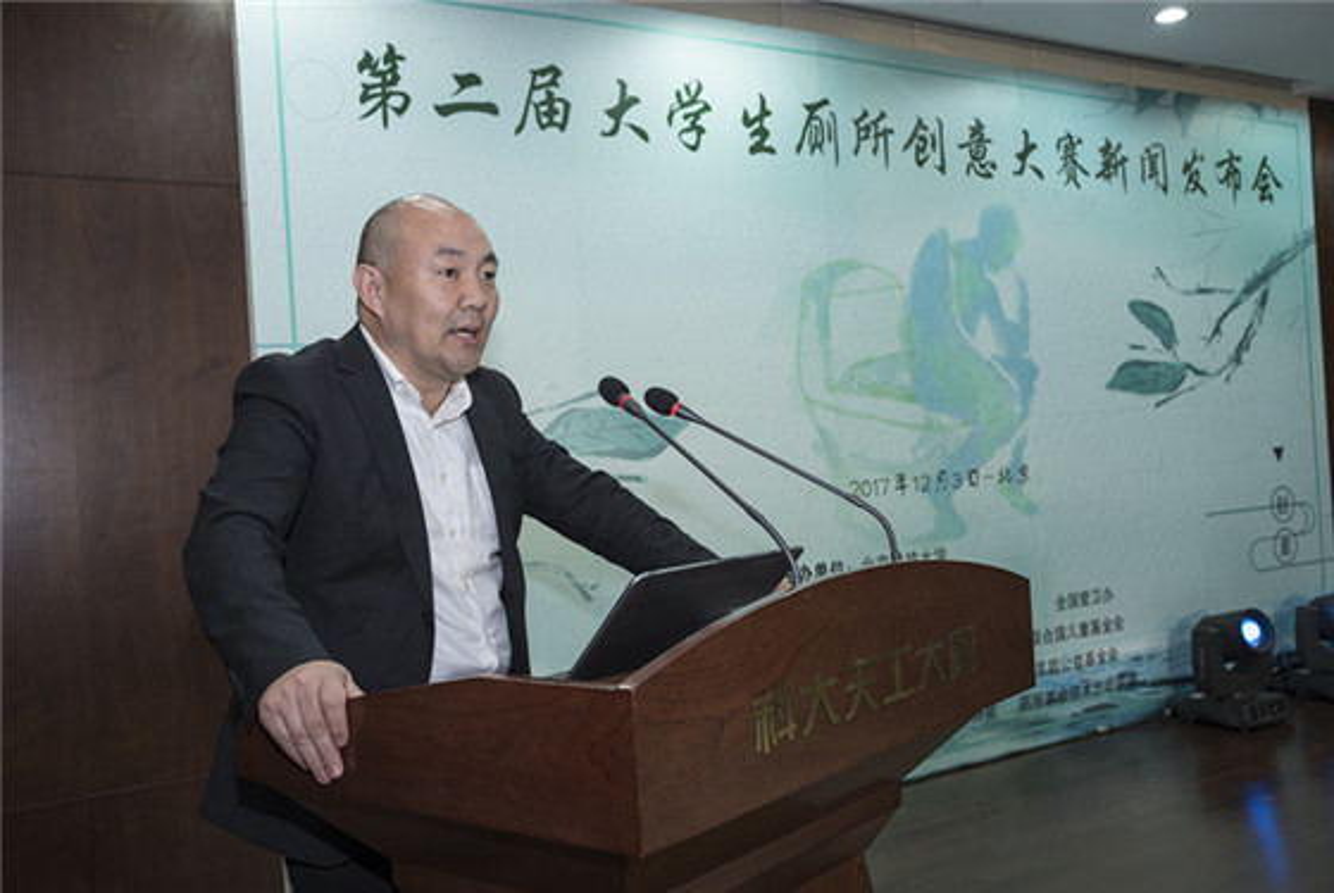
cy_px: 446
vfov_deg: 38.0
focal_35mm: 35
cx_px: 667
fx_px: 1299
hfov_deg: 54.4
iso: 400
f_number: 4
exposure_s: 1/30
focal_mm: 23
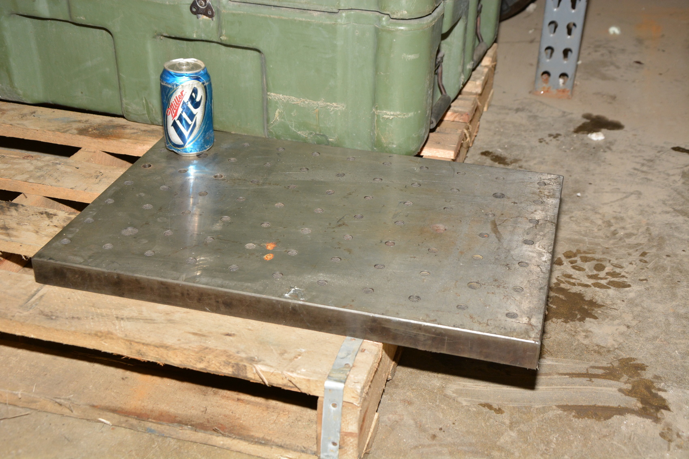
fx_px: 919
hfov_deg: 41.1
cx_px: 344
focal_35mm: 48
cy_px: 230
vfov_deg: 28.1
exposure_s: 1/60
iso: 800
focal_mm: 32
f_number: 7.1
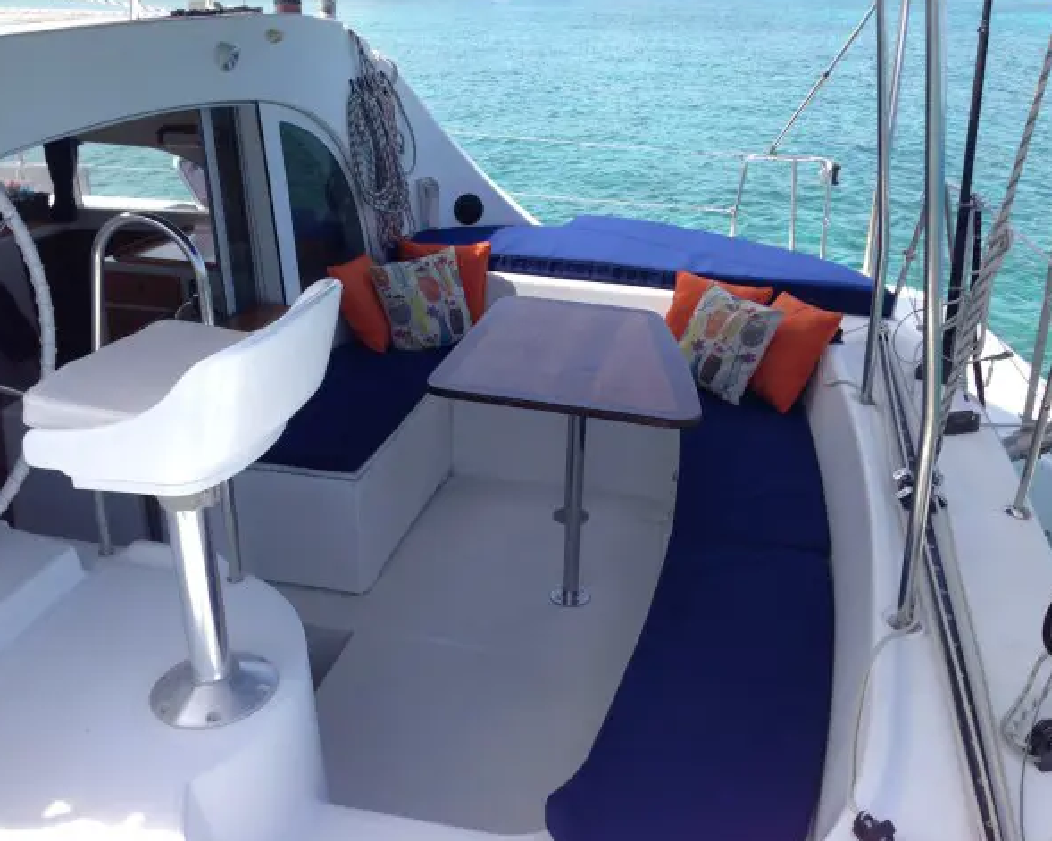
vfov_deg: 42.2
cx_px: 520
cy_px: 420
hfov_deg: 51.5
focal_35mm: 35
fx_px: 1090
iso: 50
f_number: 2.4
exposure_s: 1/713
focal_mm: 4.12
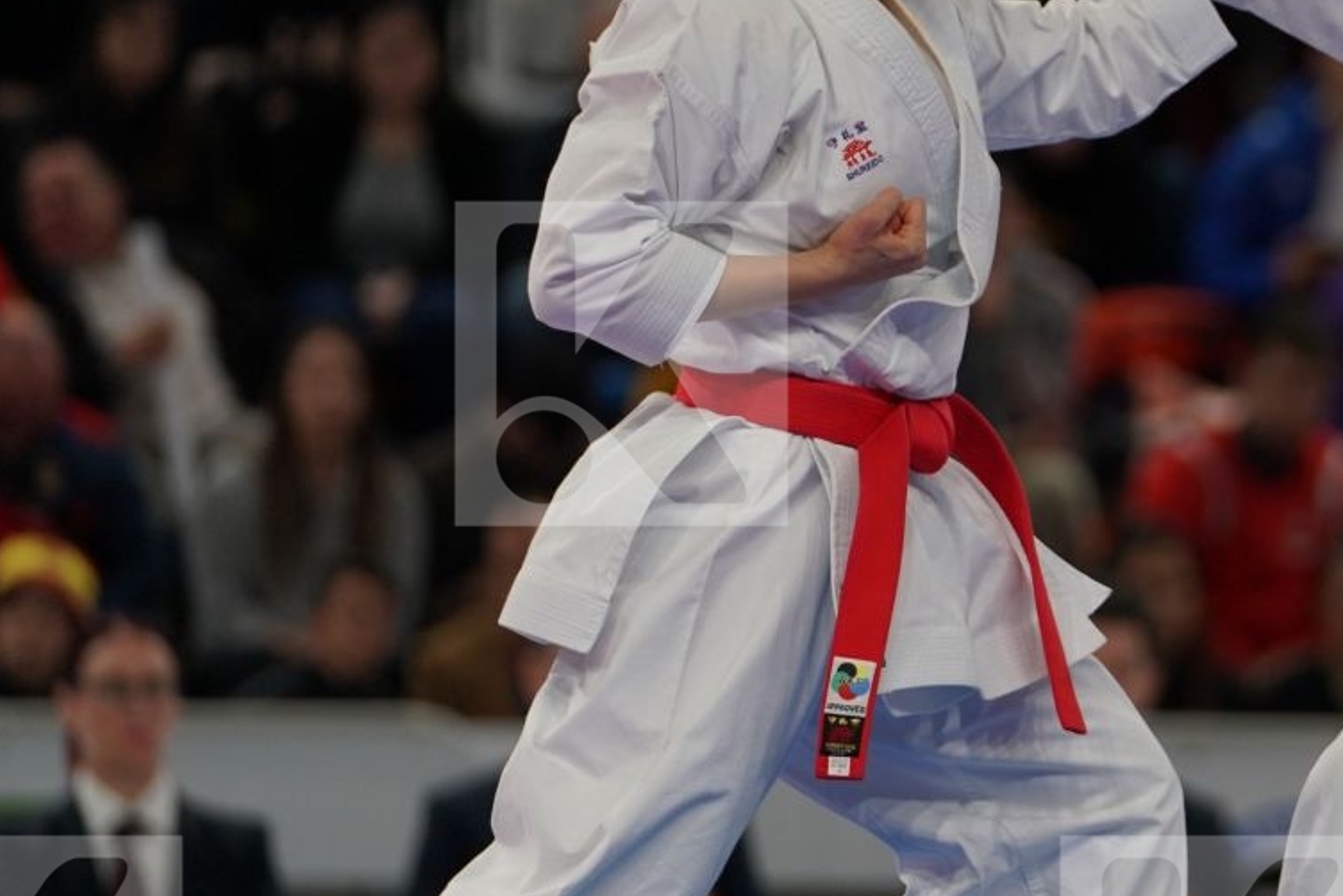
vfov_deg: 3.2
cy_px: 364
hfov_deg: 4.8
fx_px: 16159
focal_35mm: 433
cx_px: 1227
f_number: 2.8
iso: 500
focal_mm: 181
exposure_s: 1/500
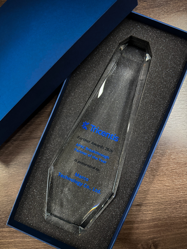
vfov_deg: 71.6
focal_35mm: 24
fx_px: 173
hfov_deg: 56.8
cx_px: 94
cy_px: 124
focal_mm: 6.76
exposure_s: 1/50
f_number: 1.78
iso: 800
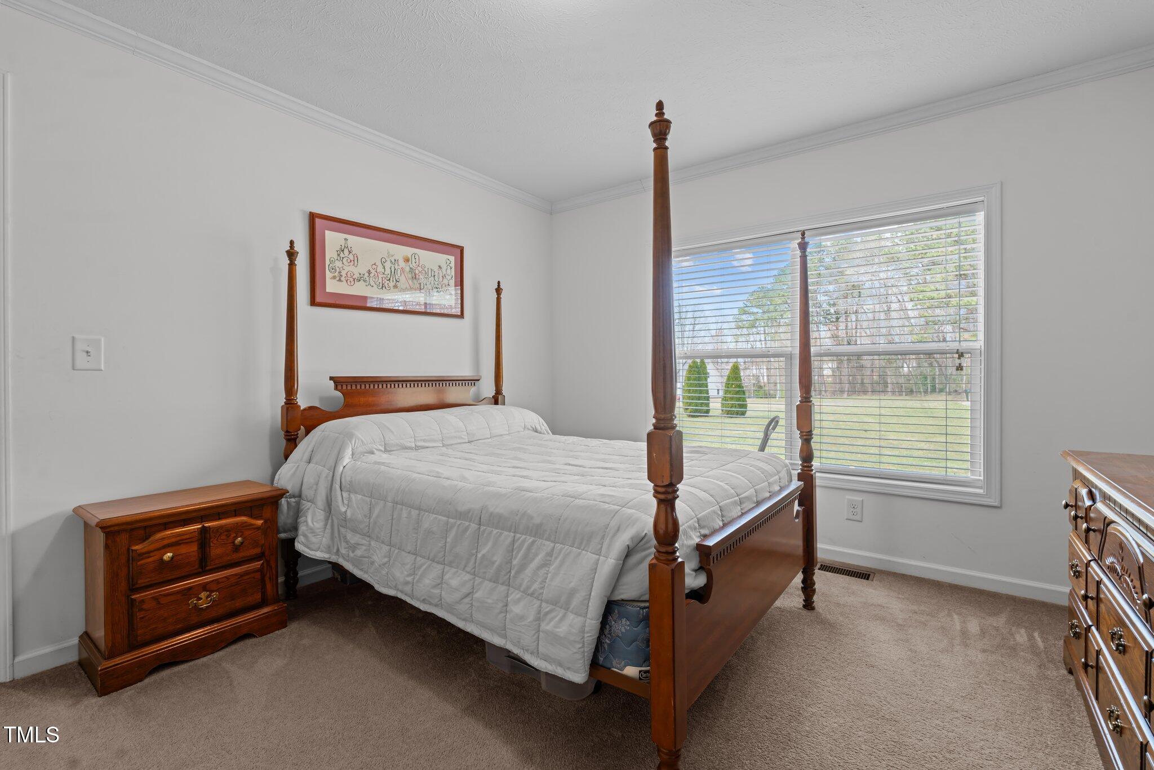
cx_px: 577
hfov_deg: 96.7
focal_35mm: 16
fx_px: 513
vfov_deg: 73.8
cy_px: 385
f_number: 8
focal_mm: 16
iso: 250
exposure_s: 1/4
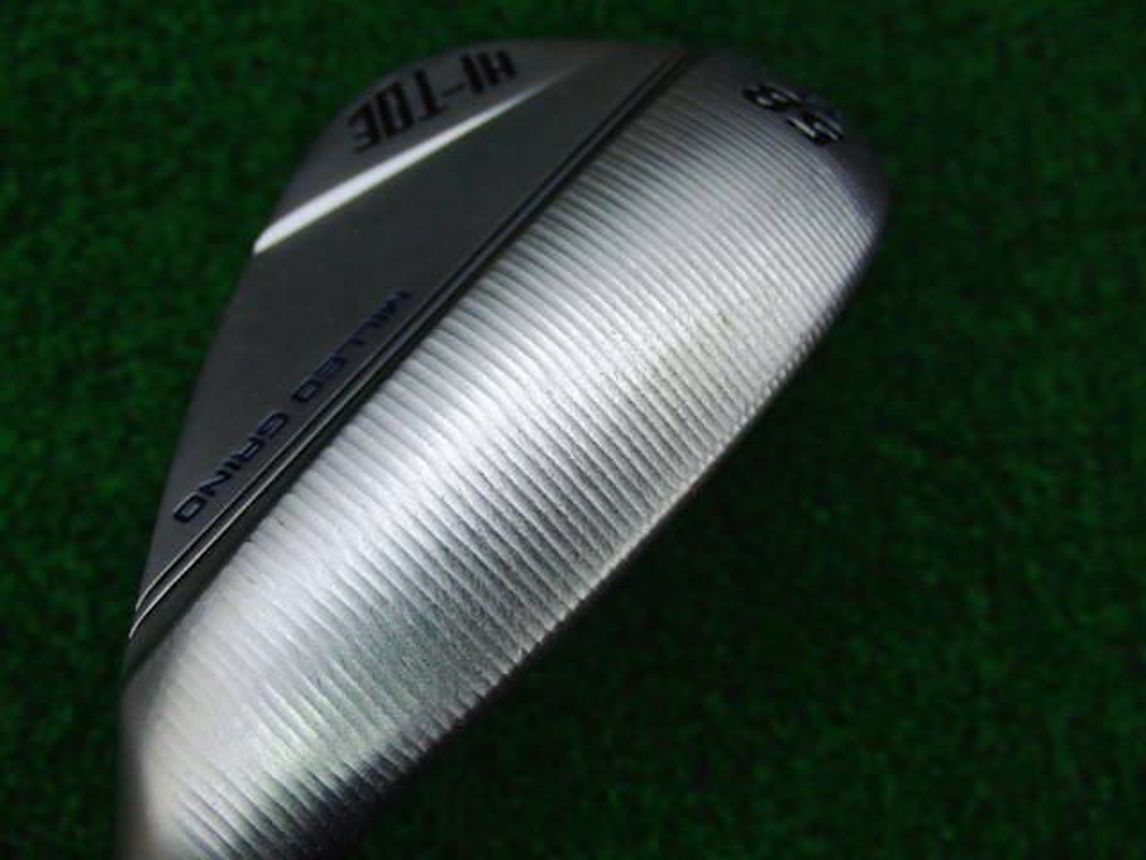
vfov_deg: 38.7
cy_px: 430
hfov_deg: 50.1
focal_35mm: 37
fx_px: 1225
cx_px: 573
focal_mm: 6.42
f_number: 3.6
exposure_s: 1/80
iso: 200
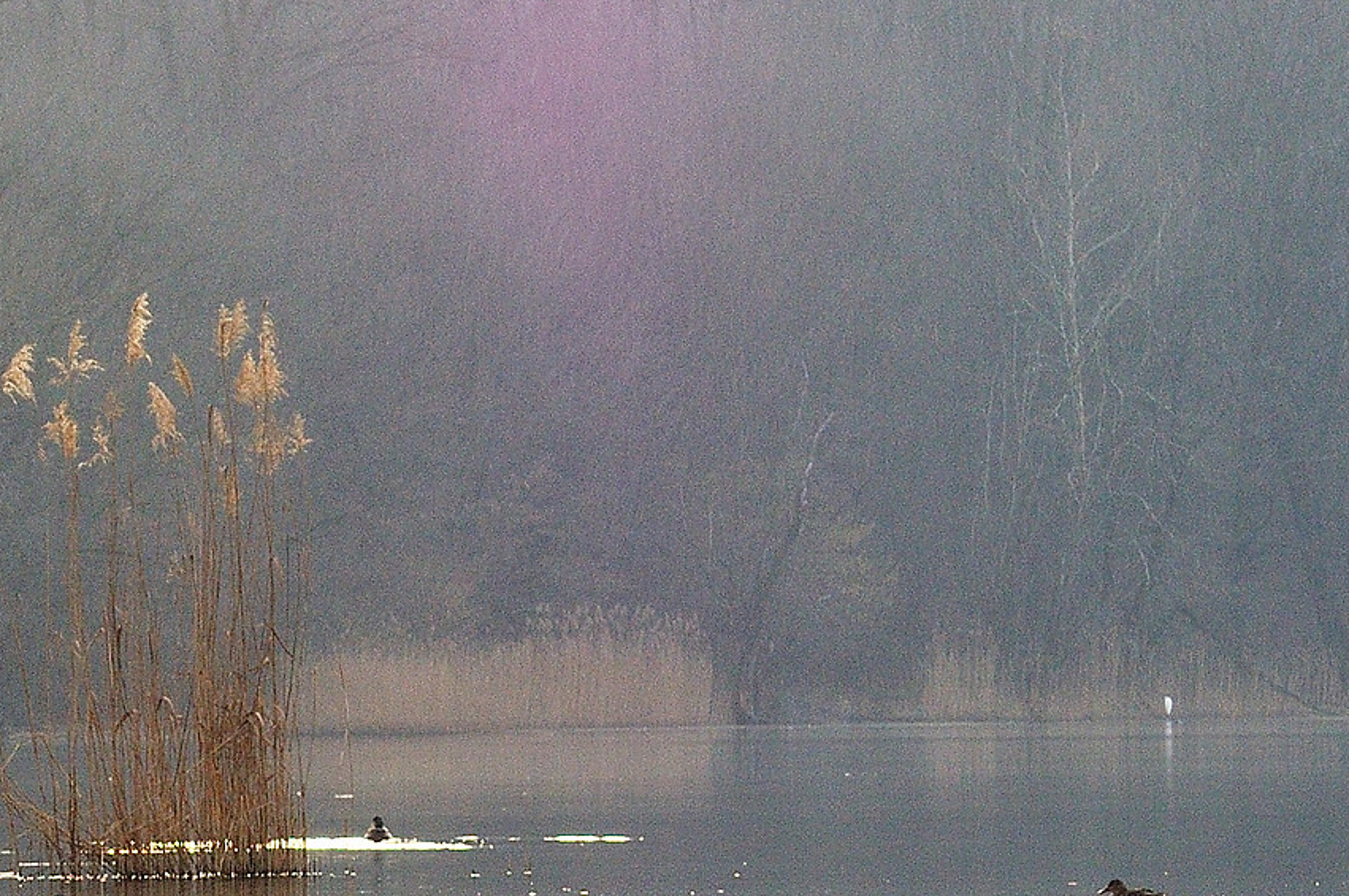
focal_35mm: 317
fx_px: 11878
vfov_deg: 4.3
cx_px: -452
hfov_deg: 6.4
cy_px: 764
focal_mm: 75
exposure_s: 1/400
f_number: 8
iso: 320
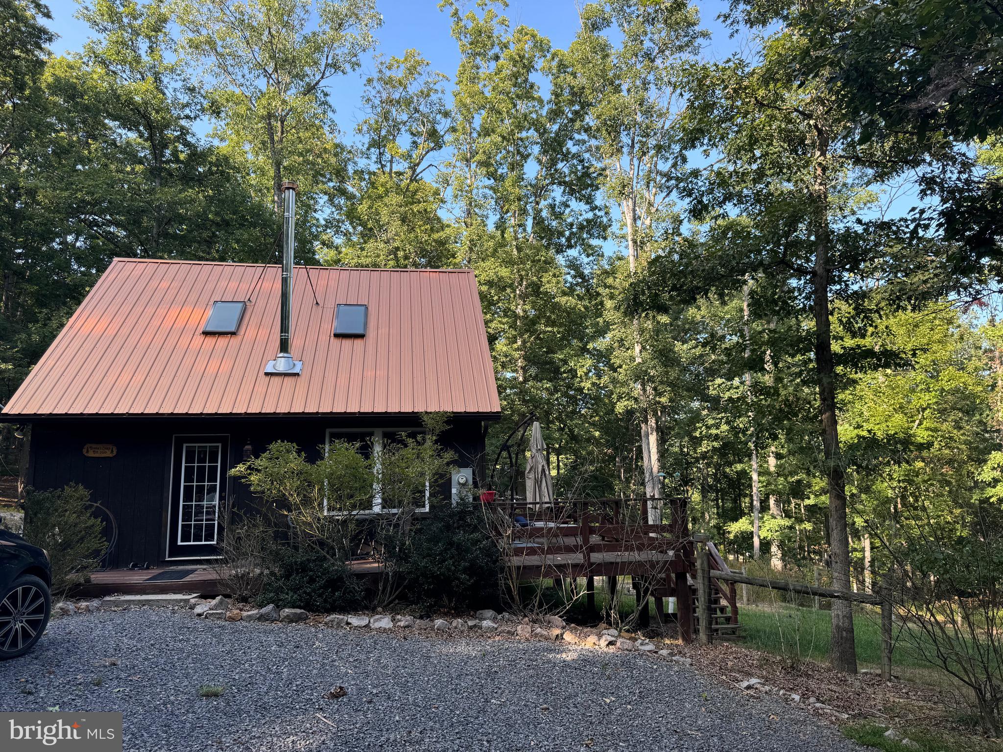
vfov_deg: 56.8
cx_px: 502
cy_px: 376
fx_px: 695
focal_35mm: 24
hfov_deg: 71.6
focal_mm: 6.76
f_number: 1.78
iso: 80
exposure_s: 1/514
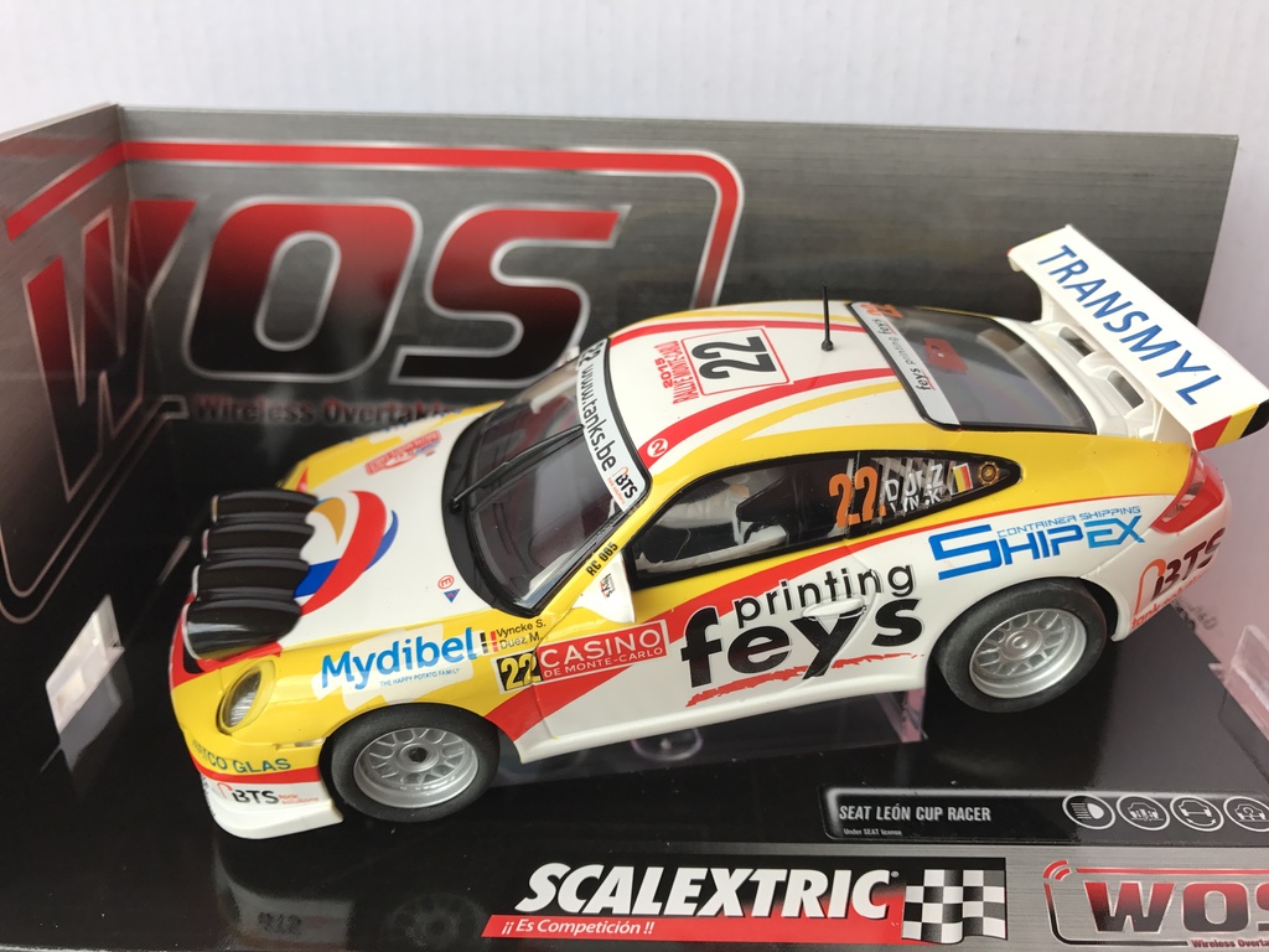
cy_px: 476
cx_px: 634
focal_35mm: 28
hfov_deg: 63.4
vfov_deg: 49.7
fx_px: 1026
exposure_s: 1/100
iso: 25
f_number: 1.8
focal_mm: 3.99
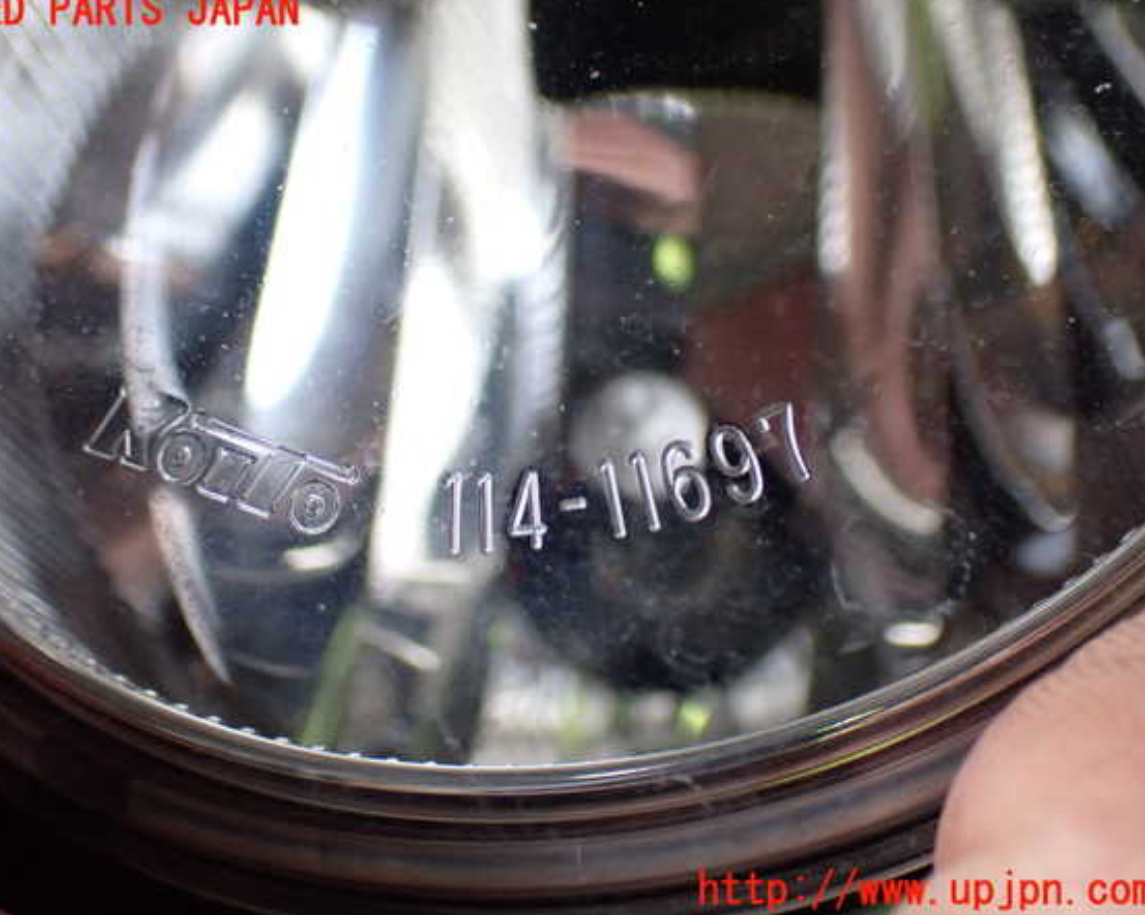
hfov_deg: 35.4
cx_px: 545
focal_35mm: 53
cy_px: 451
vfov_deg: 28.6
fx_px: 1795
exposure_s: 1/200
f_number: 3.2
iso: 640
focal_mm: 9.01
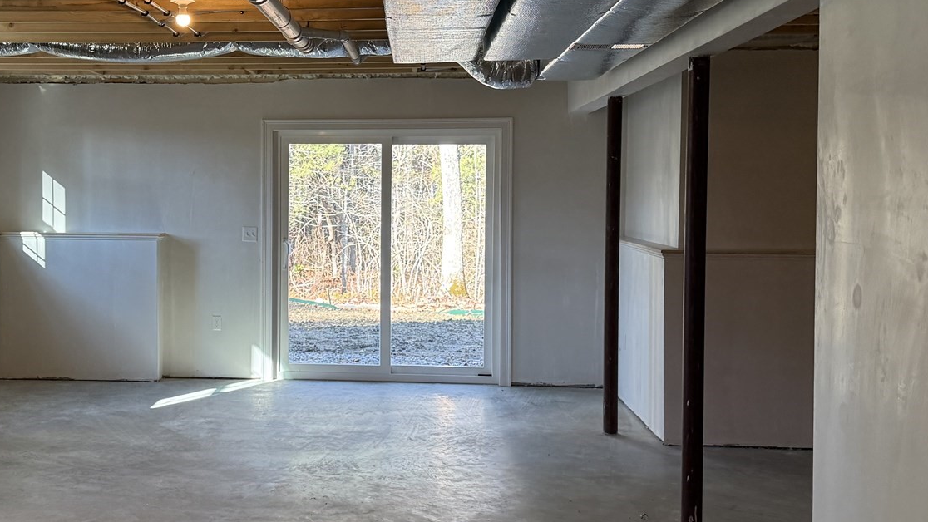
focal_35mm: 48
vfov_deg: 24.9
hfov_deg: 42.1
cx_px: 282
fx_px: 1181
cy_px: 230
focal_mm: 6.76
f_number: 1.78
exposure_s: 1/166
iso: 200
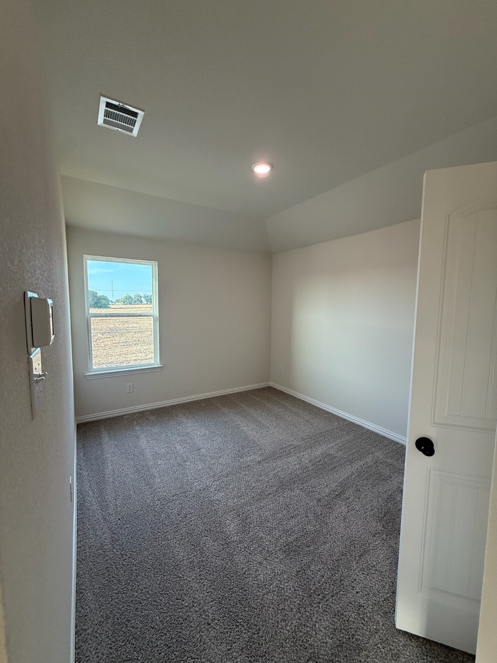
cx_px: 248
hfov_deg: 85.7
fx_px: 268
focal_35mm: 14
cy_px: 332
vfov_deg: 102.1
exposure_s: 1/120
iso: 200
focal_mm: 2.22
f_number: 2.2
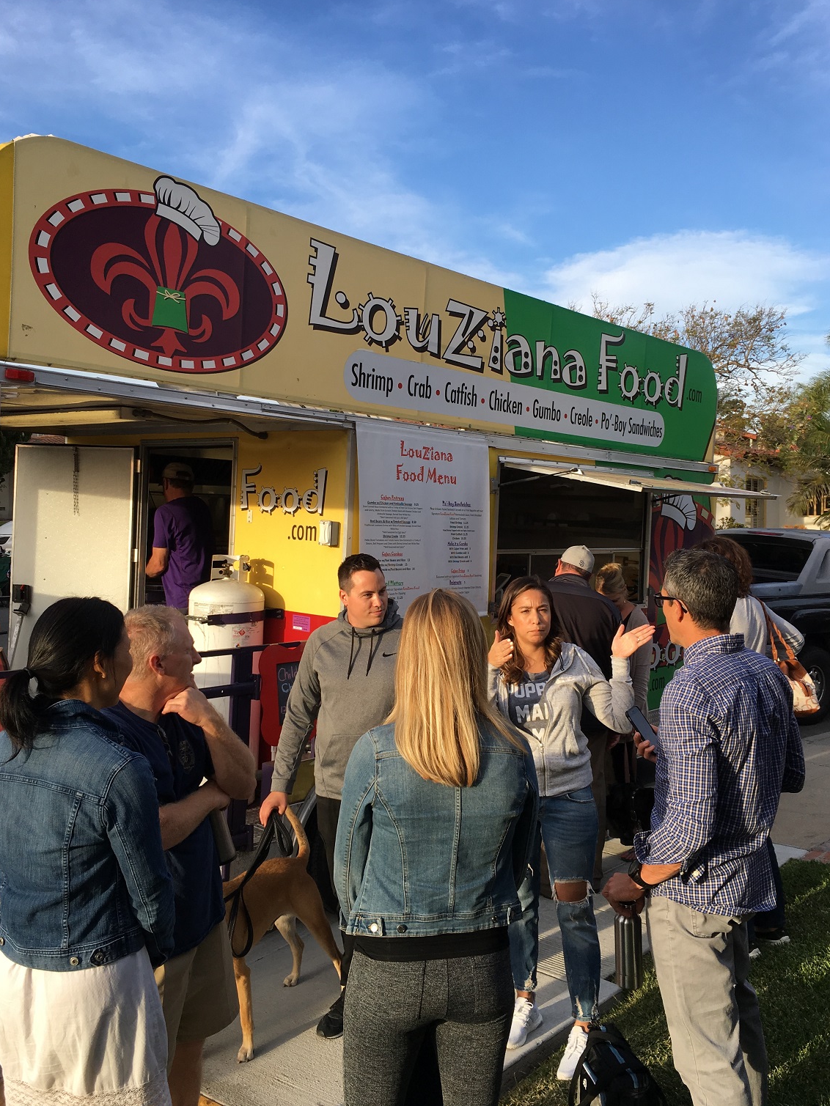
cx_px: 417
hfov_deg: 45.4
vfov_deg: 58.3
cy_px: 522
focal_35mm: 31
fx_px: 991
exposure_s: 1/466
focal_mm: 4.15
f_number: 2.2
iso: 25
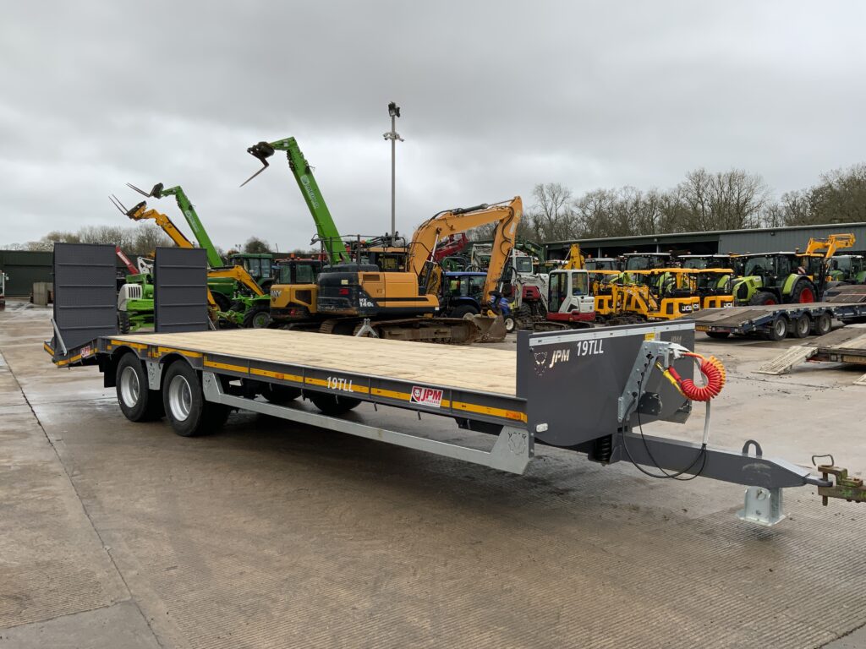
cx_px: 433
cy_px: 324
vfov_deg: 48.2
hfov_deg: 61.7
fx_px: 726
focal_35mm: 29
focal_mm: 3
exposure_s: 1/303
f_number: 1.8
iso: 16
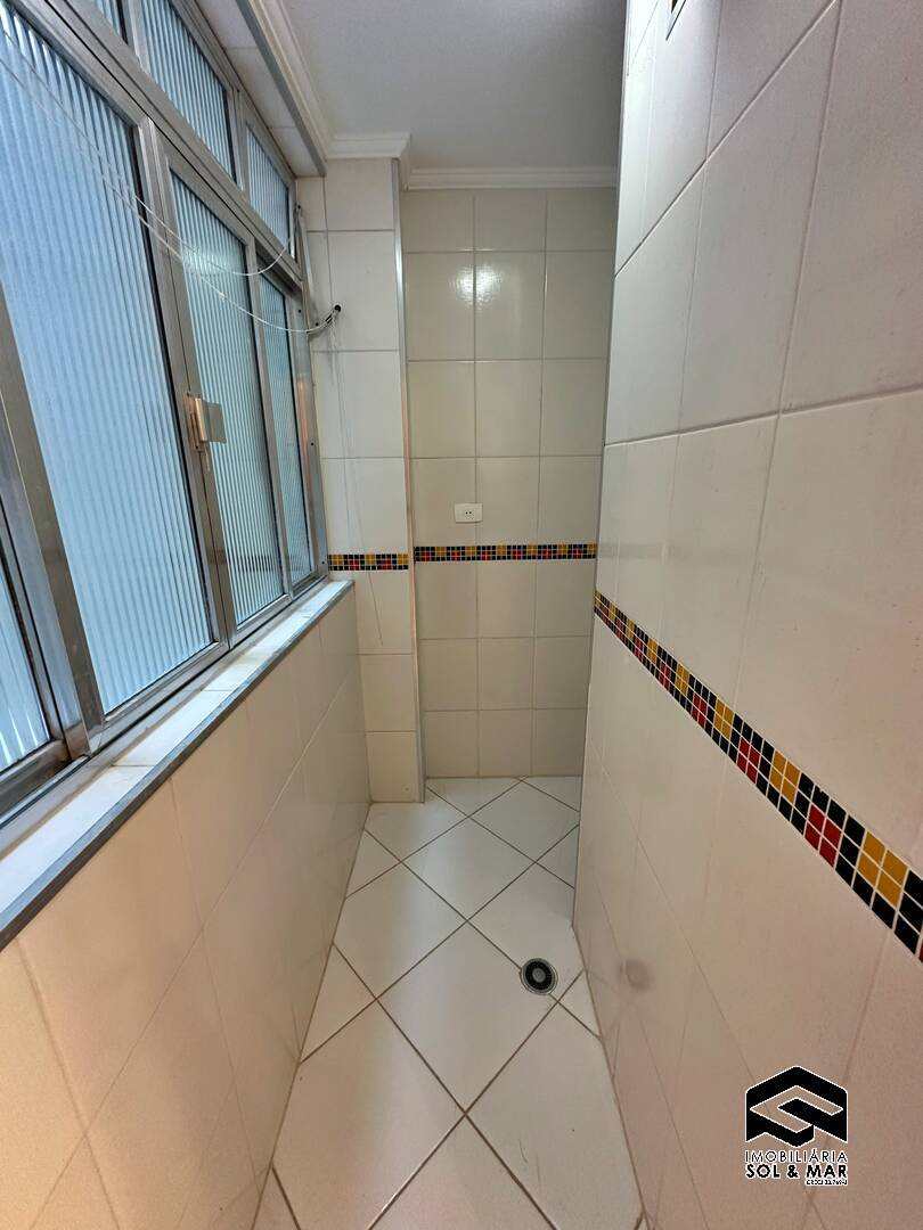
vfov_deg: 102.1
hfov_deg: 85.7
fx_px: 498
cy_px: 615
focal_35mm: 14
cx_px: 462
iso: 250
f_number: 2.2
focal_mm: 2.22
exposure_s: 1/60
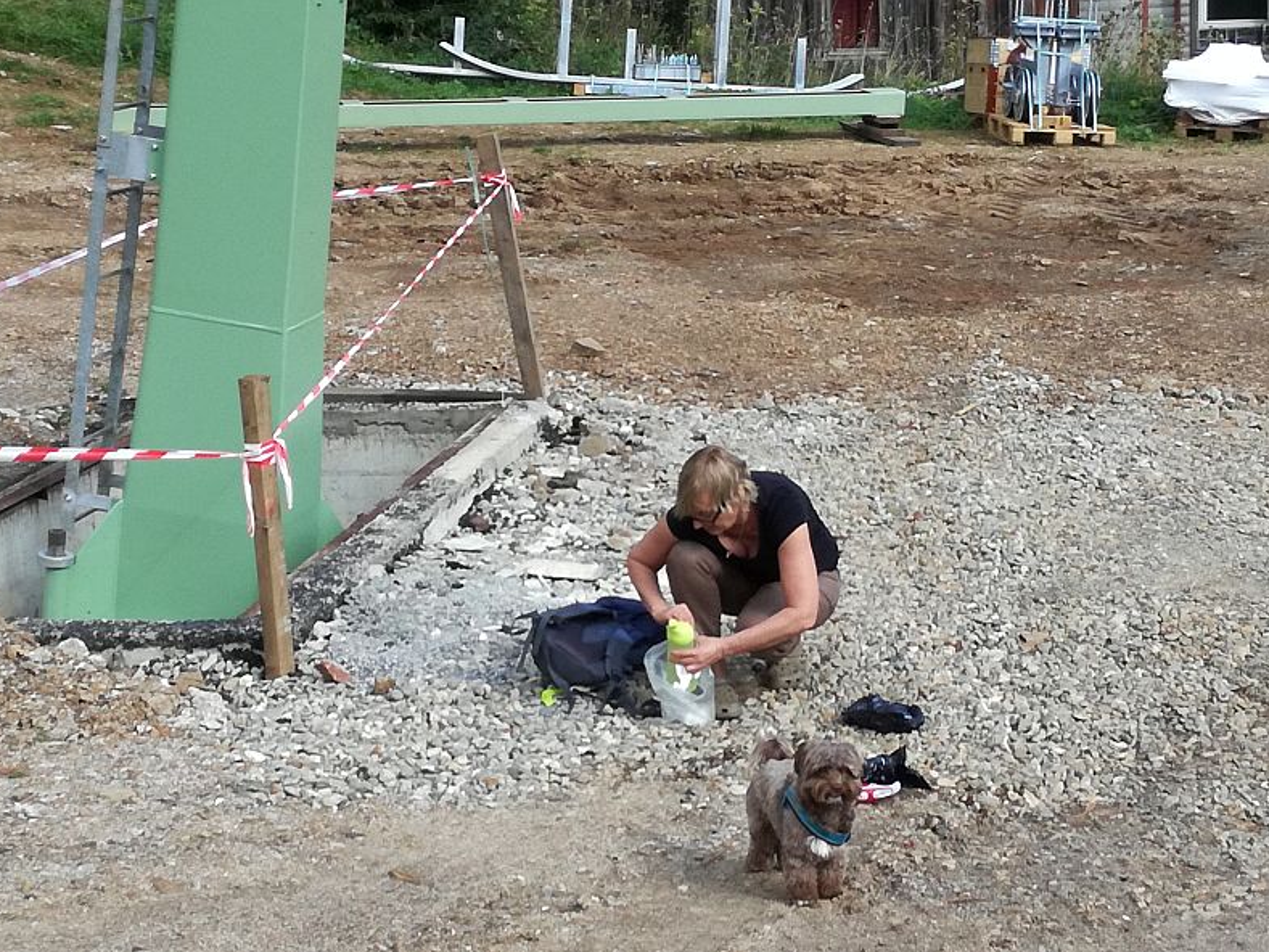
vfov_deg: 20.7
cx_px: 632
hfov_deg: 27.4
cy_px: 481
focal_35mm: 71
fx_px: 2603
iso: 50
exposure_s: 1/329
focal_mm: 3.79
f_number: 2
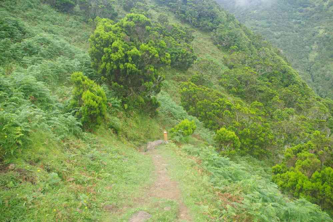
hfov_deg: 67.4
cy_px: 111
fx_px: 250
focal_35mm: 27
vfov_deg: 47.9
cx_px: 166
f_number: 7.1
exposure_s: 1/40
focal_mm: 18
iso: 200
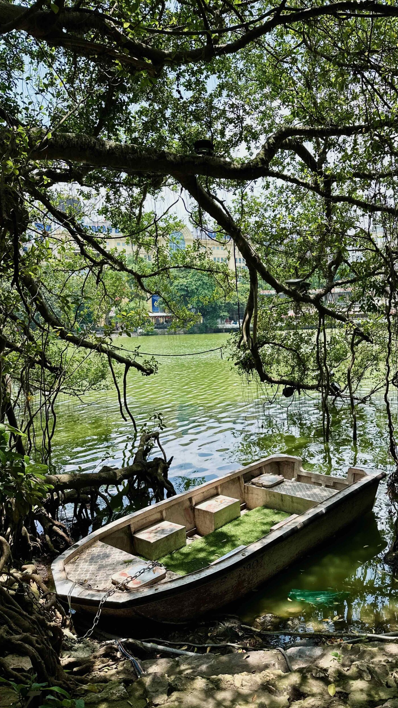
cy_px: 348
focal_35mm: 27
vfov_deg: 69.8
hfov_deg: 42.4
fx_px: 506
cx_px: 264
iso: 80
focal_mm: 6.86
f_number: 1.78
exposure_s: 1/1119
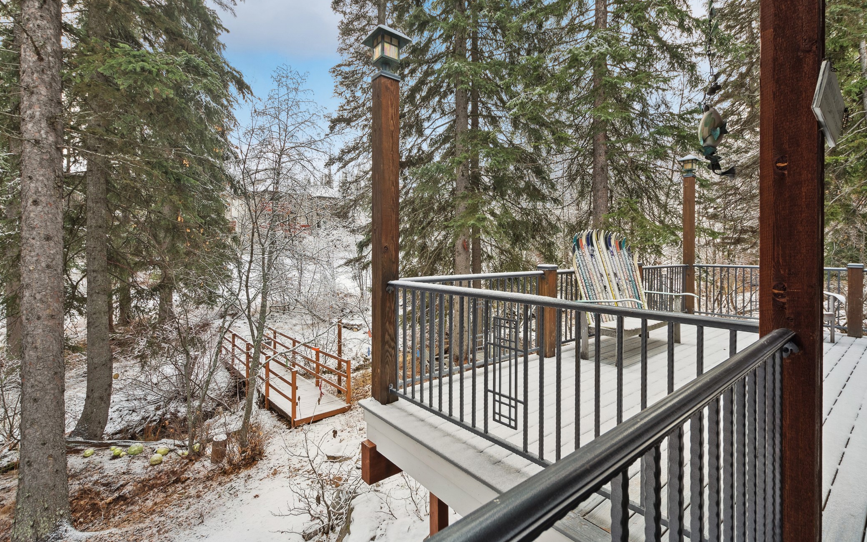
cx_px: 446
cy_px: 252
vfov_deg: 71.2
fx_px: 378
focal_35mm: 16
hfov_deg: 97.8
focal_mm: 10
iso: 100
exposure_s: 1/160
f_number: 6.3
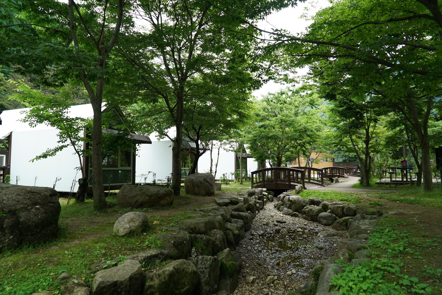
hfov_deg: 73.7
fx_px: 295
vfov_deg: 53.2
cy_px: 148
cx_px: 221
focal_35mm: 24
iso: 400
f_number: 5.6
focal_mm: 24
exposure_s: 1/400
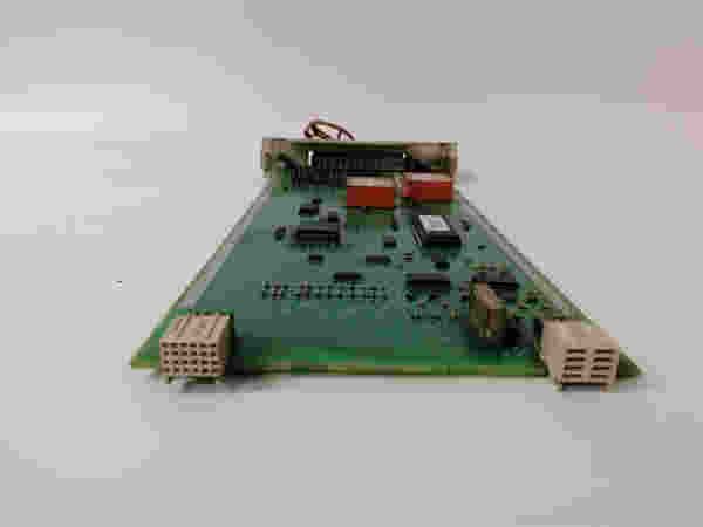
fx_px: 528
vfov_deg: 53.1
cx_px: 352
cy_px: 264
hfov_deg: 67.3
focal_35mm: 26
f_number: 2.2
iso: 200
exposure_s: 1/33.3
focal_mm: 3.81
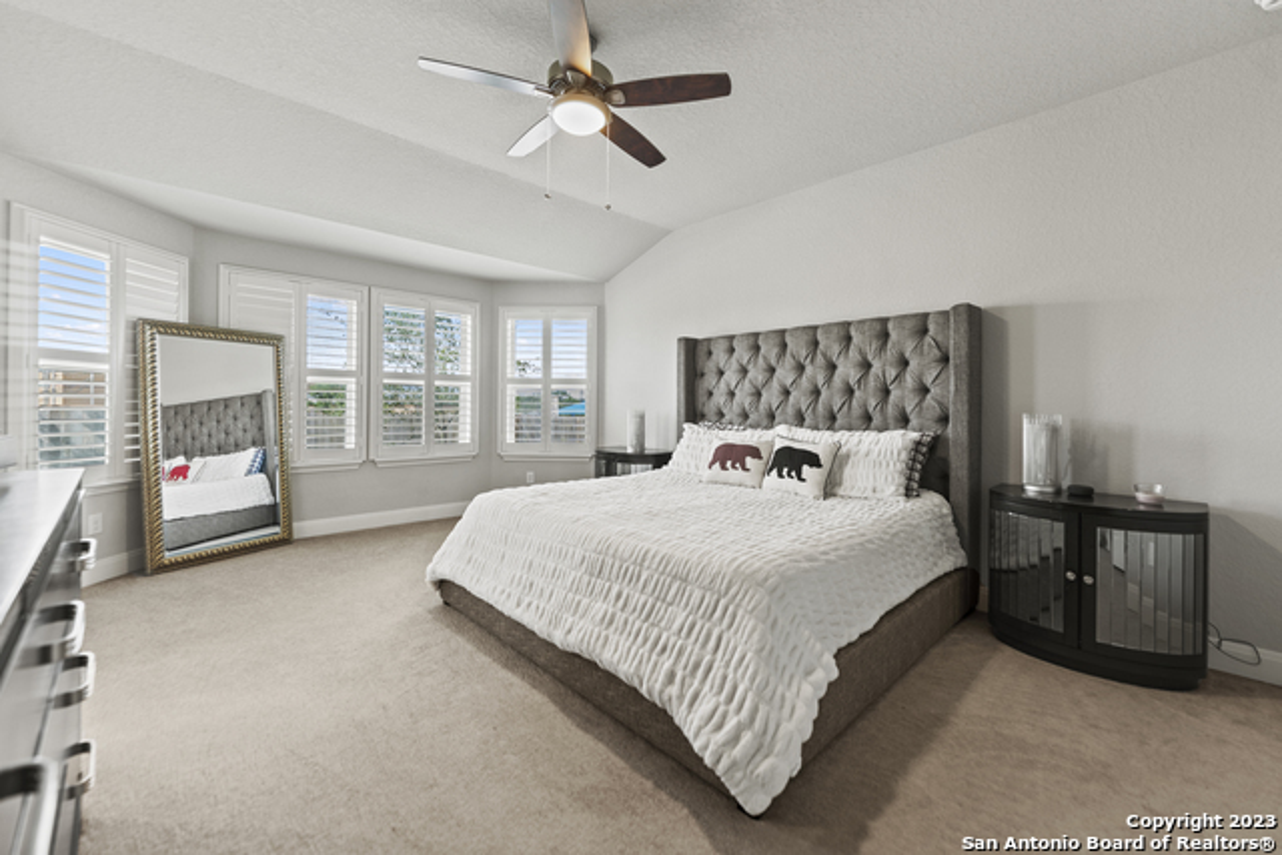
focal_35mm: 14
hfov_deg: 104.2
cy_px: 428
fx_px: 499
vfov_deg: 81.2
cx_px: 641
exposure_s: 1/6
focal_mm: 14
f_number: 2.8
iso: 400
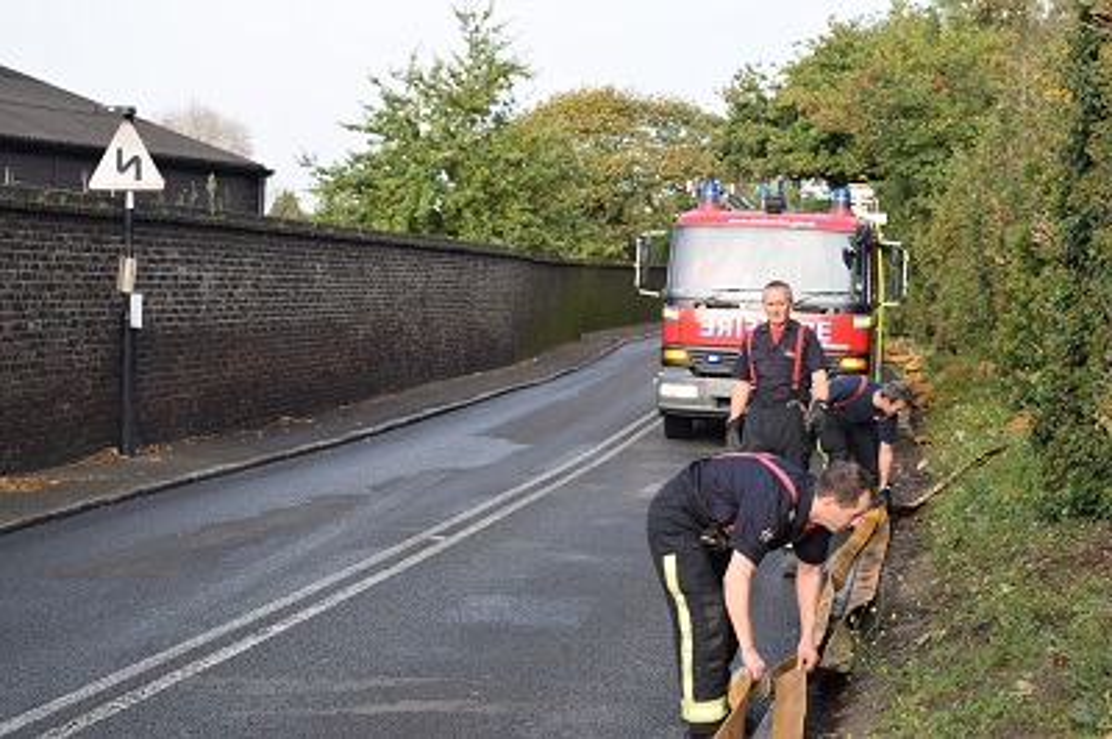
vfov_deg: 19.7
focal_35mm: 69
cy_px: 370
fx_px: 2130
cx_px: 556
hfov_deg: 29.3
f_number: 8
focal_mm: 46
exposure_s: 1/250
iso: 360
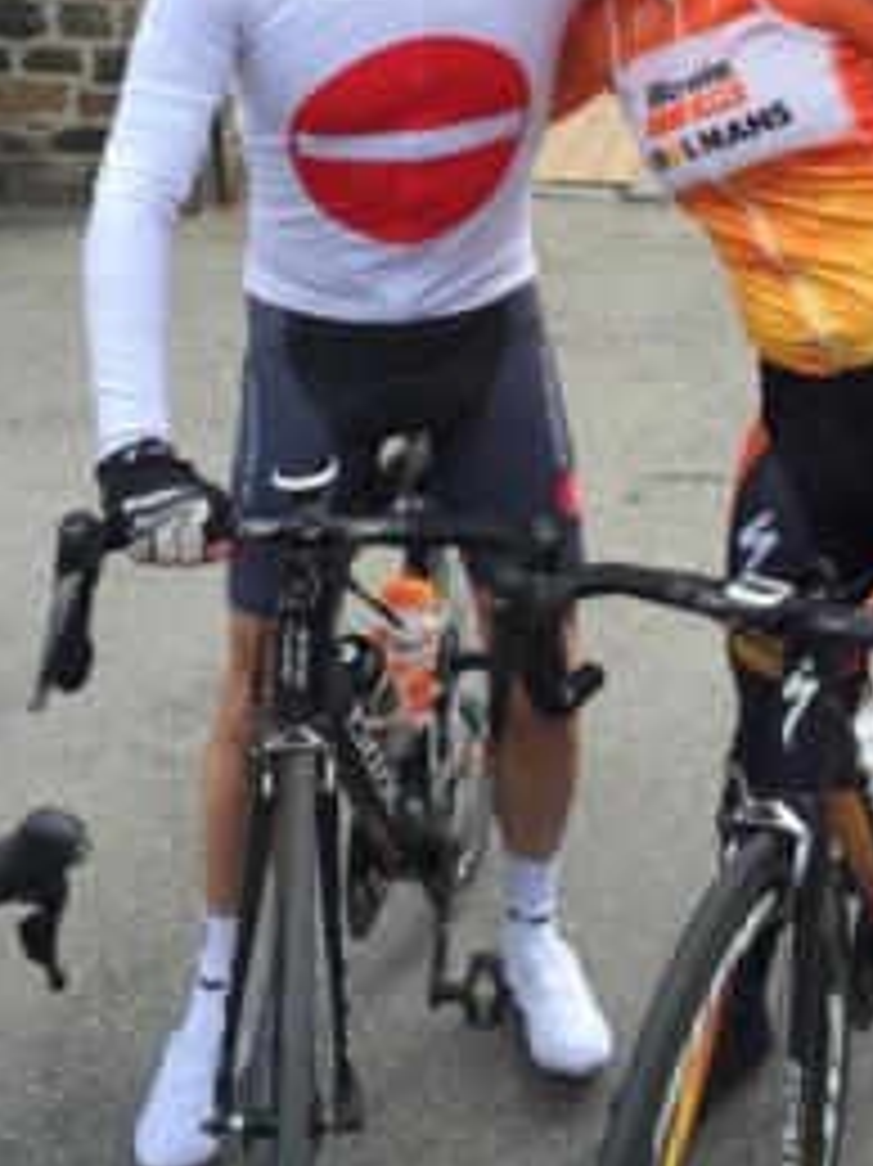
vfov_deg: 32.8
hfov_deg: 25.9
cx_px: 619
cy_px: 140
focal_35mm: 56
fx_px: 1885
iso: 32
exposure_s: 1/430
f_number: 2.2
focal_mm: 4.15
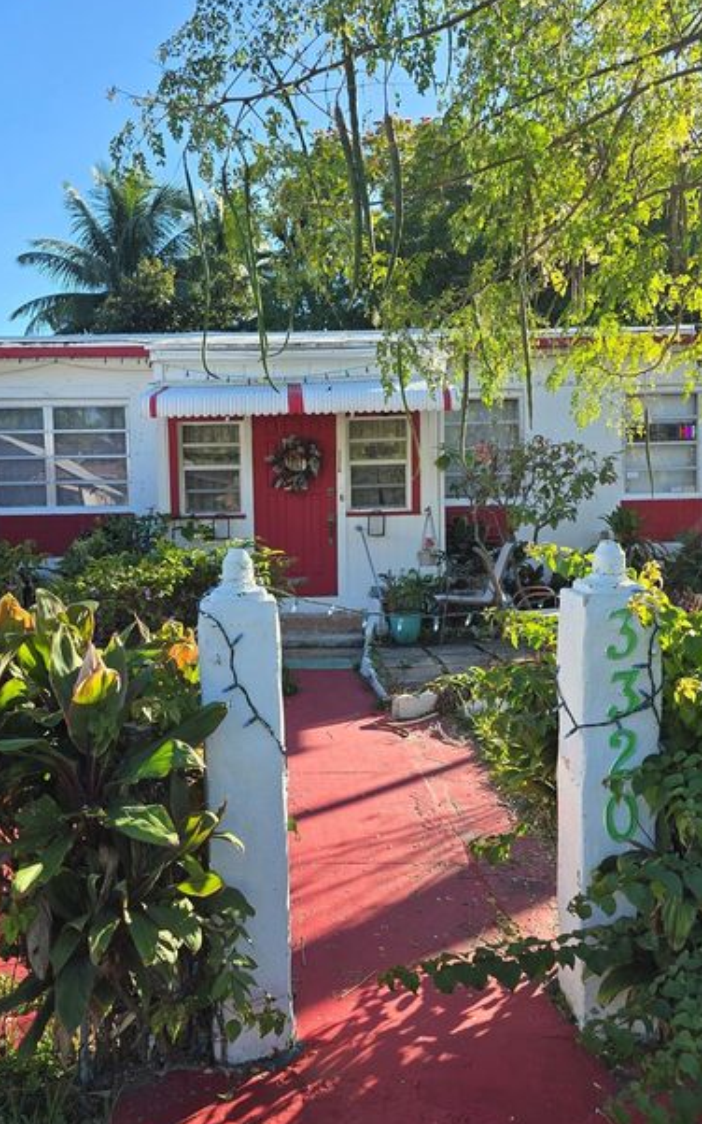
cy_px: 572
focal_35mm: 27
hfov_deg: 45.7
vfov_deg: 68.4
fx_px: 827
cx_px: 276
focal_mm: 6.3
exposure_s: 1/248
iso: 12
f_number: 1.7
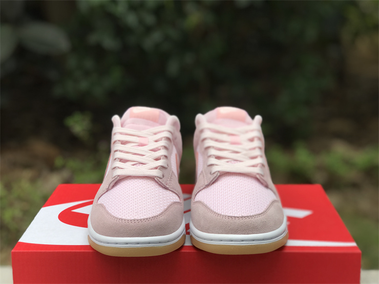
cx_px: 190
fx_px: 624
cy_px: 142
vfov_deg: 25.7
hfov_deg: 33.8
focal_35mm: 57
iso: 20
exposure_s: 1/145
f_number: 2.8
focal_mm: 6.6
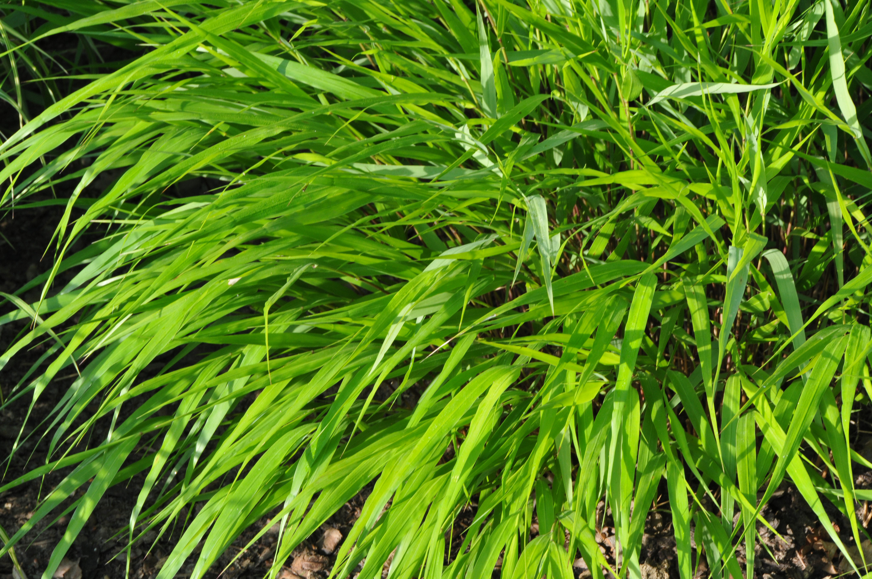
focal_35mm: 168
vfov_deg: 8.2
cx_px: 436
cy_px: 290
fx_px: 4064
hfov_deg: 12.2
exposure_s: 1/30
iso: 400
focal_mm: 112
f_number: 18
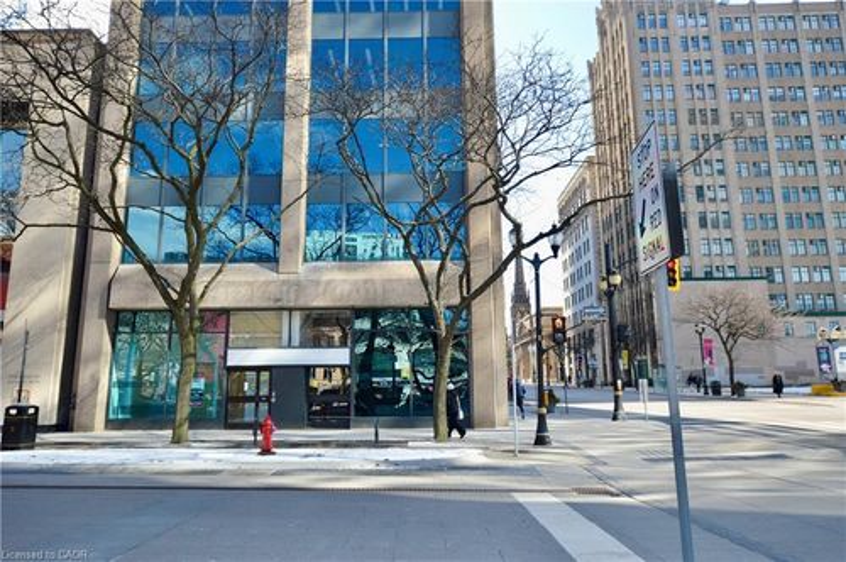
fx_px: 528
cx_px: 423
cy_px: 281
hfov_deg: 77.4
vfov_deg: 56.0
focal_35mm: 22
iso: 100
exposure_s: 1/160
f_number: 6.3
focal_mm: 15
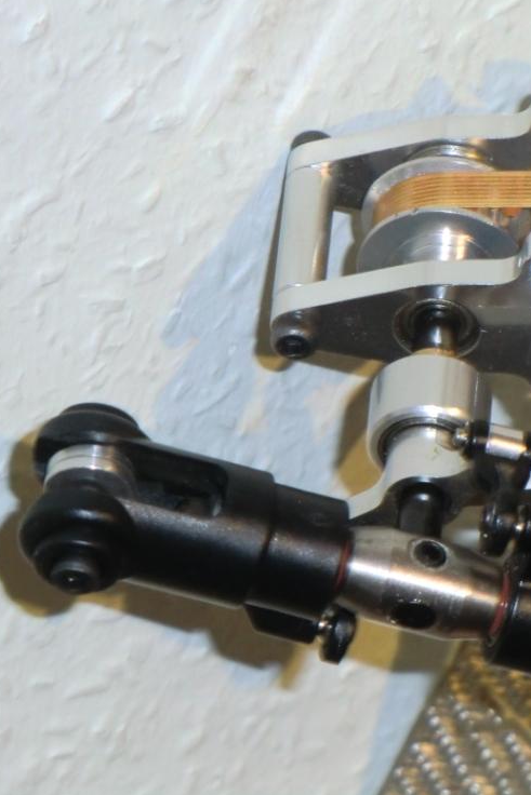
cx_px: 477
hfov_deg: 4.8
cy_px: 385
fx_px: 6369
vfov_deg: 7.2
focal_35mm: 288
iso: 400
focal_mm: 35.7
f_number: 5.2
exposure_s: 1/15
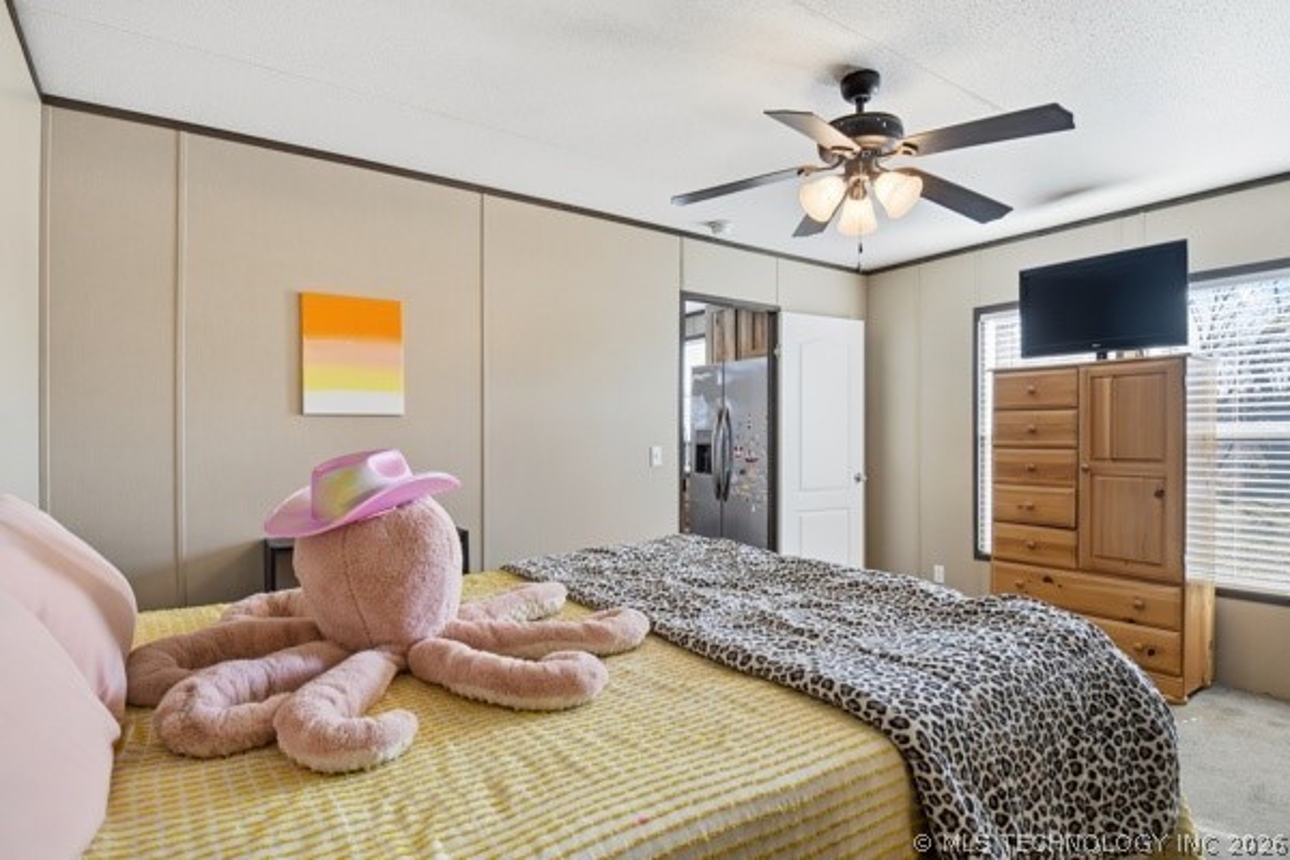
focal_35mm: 18
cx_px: 645
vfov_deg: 67.4
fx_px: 645
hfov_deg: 90.0
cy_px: 430
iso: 250
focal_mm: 12
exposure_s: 1/60
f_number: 13
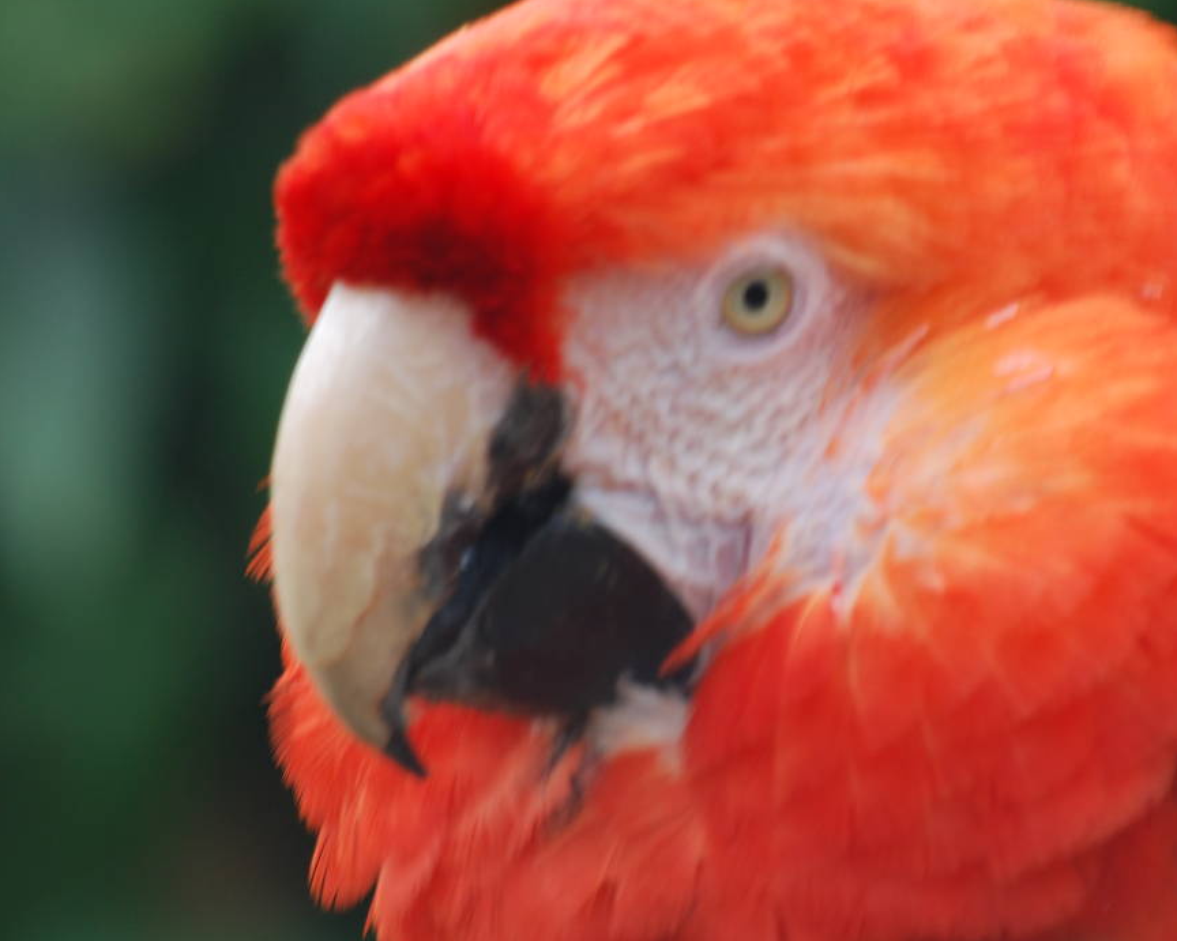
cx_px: 715
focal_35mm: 783
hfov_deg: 2.5
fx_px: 27272
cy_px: 409
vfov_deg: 2.0
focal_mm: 300
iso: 200
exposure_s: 1/125
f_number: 5.6
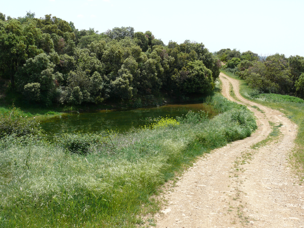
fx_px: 395
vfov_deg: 32.2
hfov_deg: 42.1
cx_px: 152
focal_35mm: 45
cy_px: 114
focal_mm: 9.5
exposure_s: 1/320
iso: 100
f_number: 5.6
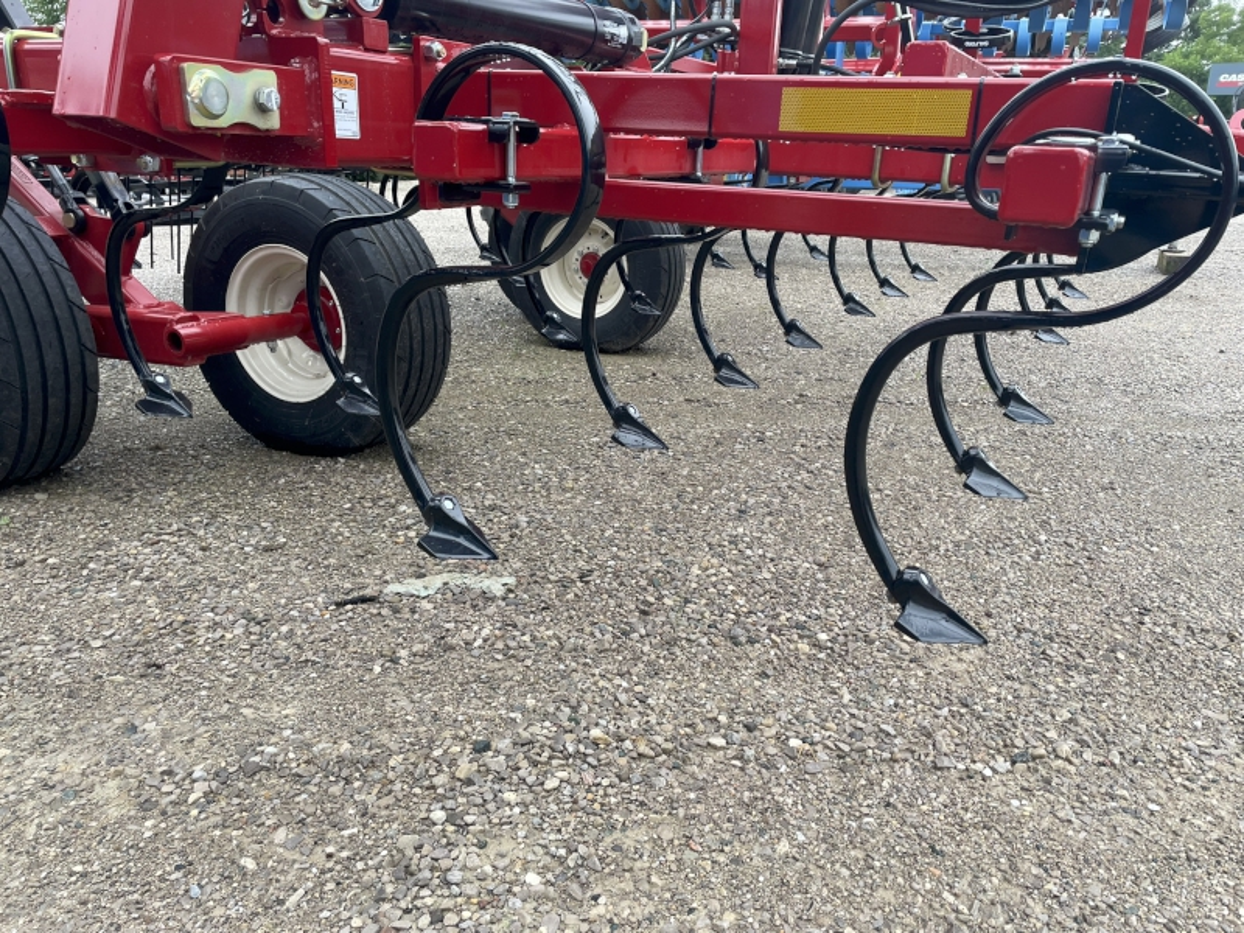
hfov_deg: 67.3
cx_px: 622
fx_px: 934
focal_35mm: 26
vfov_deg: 53.1
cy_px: 466
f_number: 1.6
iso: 32
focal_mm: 4.2
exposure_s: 1/153
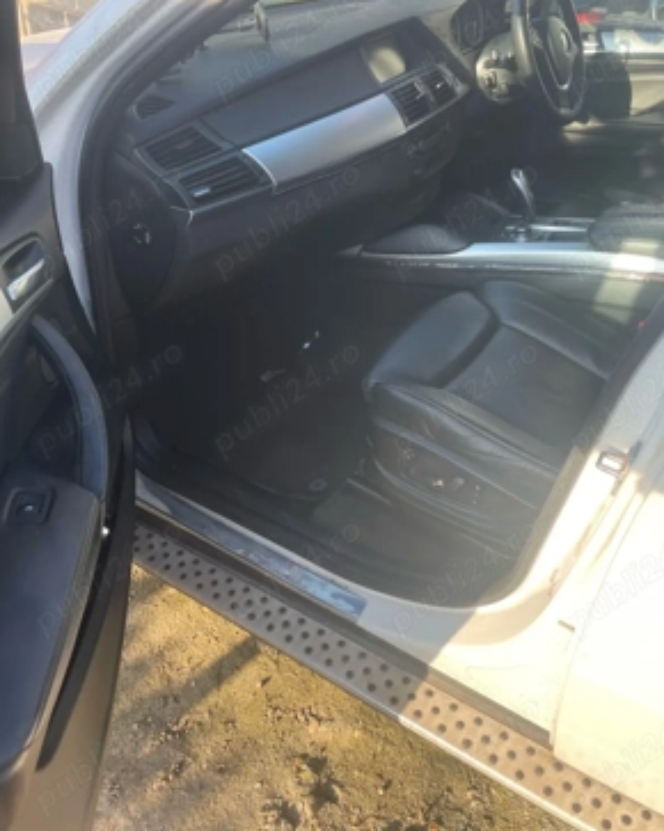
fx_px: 688
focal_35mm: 28
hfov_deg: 51.5
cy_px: 426
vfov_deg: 62.2
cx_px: 332
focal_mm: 4.2
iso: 32
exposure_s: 1/378
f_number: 1.6
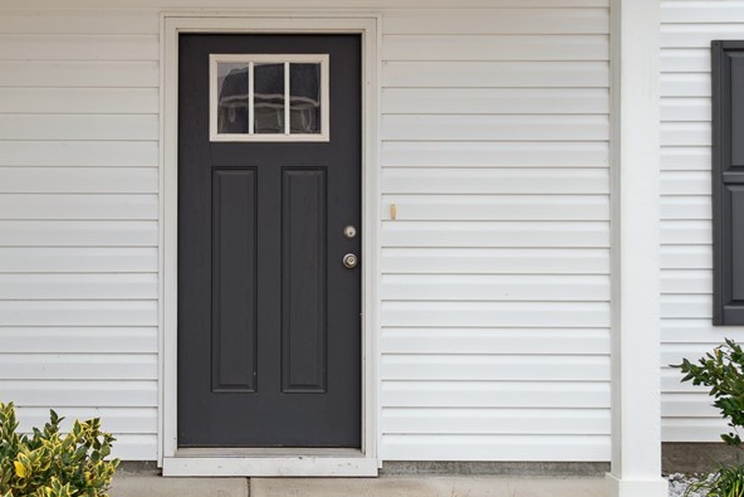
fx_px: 1364
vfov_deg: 20.6
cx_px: 217
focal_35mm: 66
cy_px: 262
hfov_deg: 30.2
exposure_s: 1/250
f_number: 4.5
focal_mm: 36
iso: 100
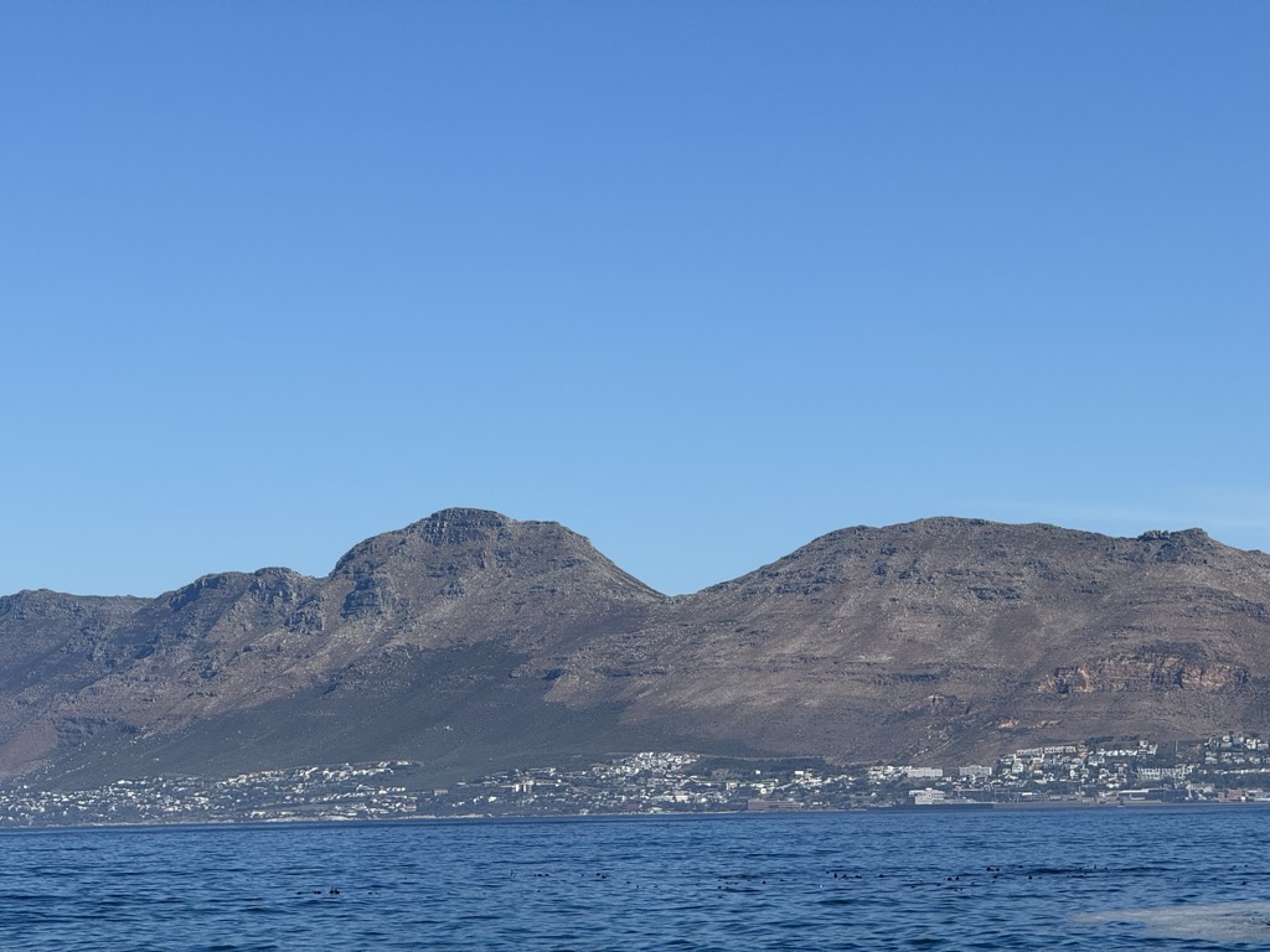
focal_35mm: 120
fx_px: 4403
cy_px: 476
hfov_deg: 16.4
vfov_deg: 12.3
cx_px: 635
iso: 50
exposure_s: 1/2439
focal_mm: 15.66
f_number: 2.8
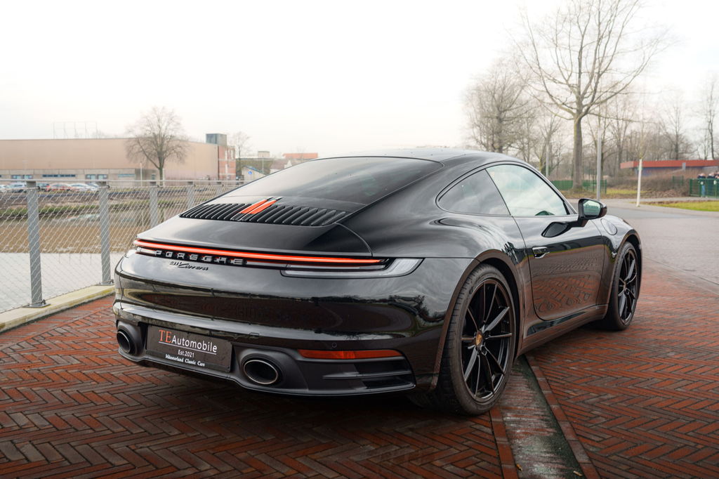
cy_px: 240
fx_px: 699
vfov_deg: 37.8
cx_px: 360
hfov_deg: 54.4
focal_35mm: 35
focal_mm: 35
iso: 400
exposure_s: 1/60
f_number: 7.1
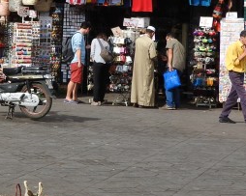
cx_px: -112
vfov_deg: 12.3
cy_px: -27
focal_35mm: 123
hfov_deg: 14.7
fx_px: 895
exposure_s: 1/1000
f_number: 3.8
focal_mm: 7.2
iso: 100
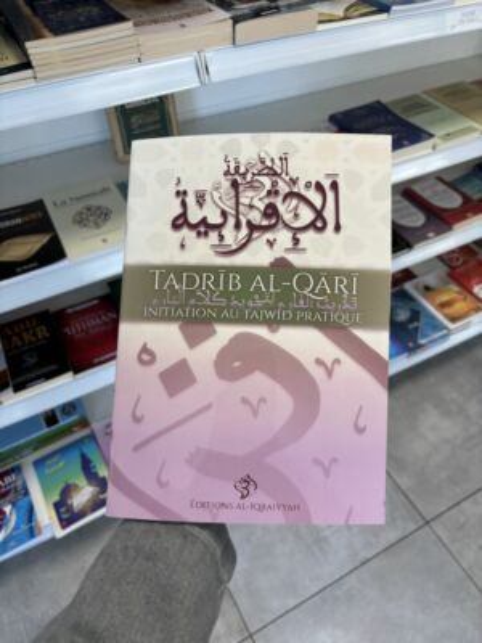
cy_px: 322
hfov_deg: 53.1
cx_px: 241
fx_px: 483
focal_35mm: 26
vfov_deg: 67.3
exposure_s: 1/100
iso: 64
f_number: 1.6
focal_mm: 5.96
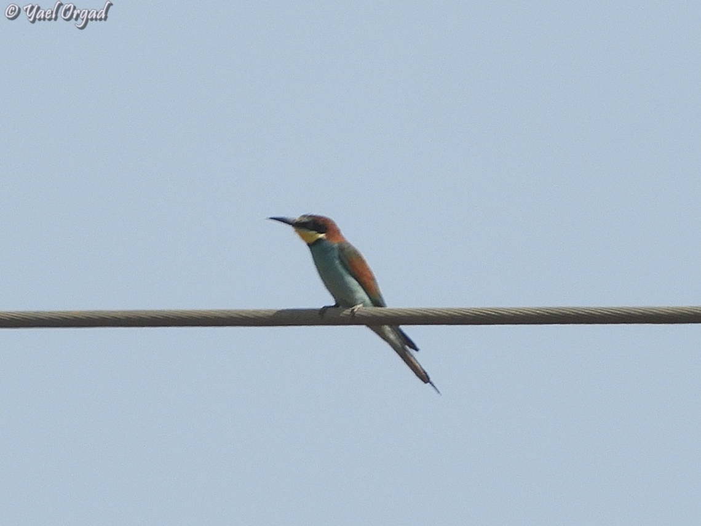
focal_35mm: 900
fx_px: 18226
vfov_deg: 1.7
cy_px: 263
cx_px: 350
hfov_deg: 2.2
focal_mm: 161.2
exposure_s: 1/640
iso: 100
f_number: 5.6
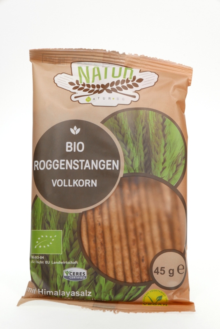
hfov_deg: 20.4
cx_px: 110
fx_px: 613
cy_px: 164
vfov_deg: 30.1
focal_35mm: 67
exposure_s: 1/25
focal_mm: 30.4
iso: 800
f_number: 16
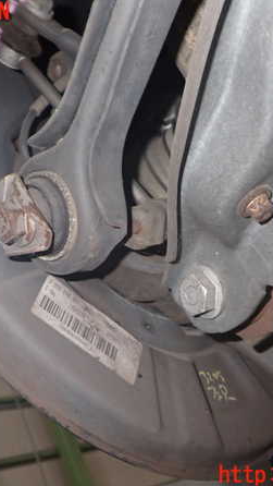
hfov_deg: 27.1
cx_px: 138
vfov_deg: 46.4
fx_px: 566
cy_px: 244
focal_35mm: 44
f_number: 6.3
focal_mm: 5.4
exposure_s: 1/30
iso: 400
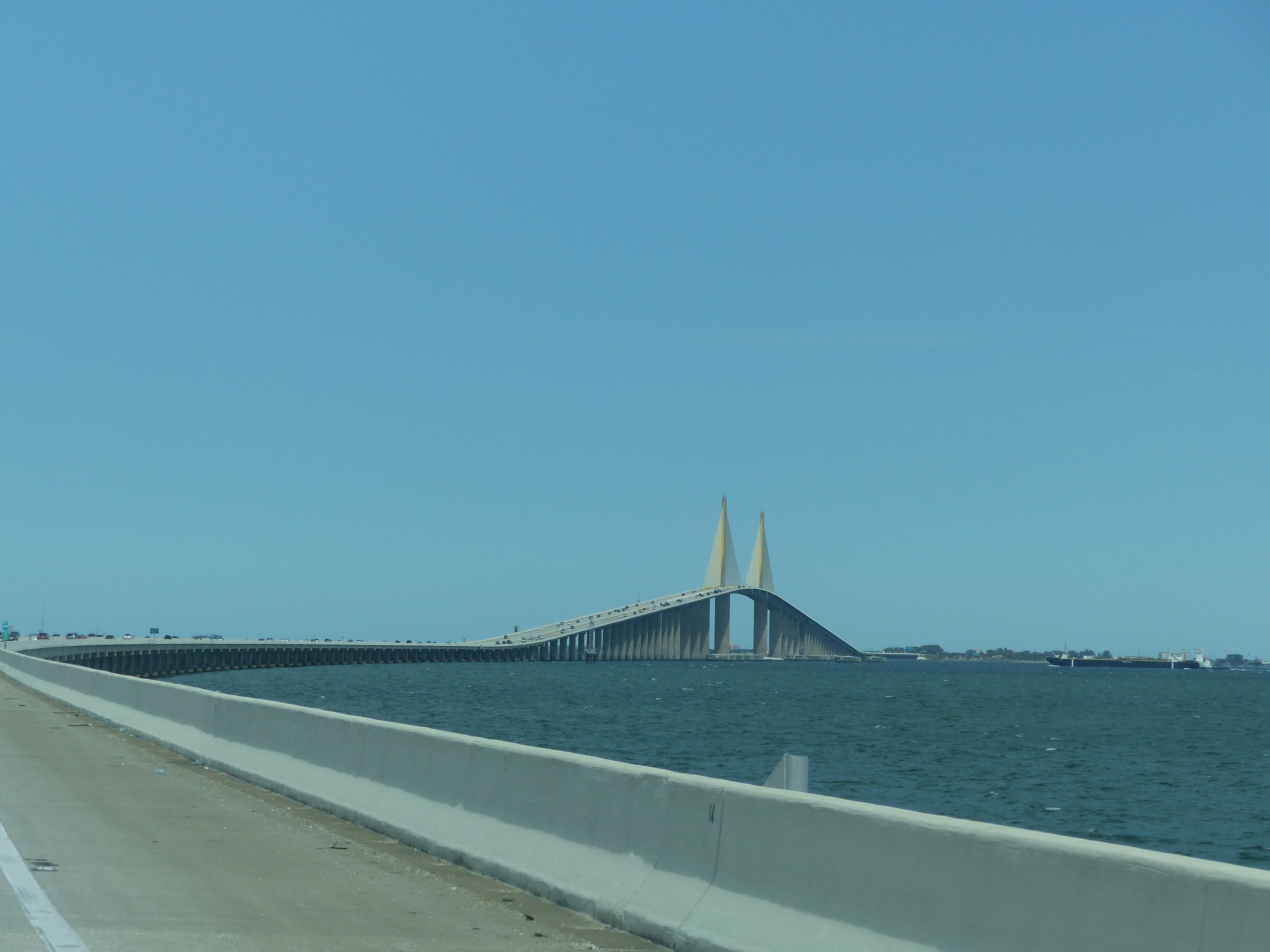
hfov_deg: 17.3
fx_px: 4182
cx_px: 635
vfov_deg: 13.0
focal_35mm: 114
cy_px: 476
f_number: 4
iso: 100
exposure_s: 1/1600
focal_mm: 20.5
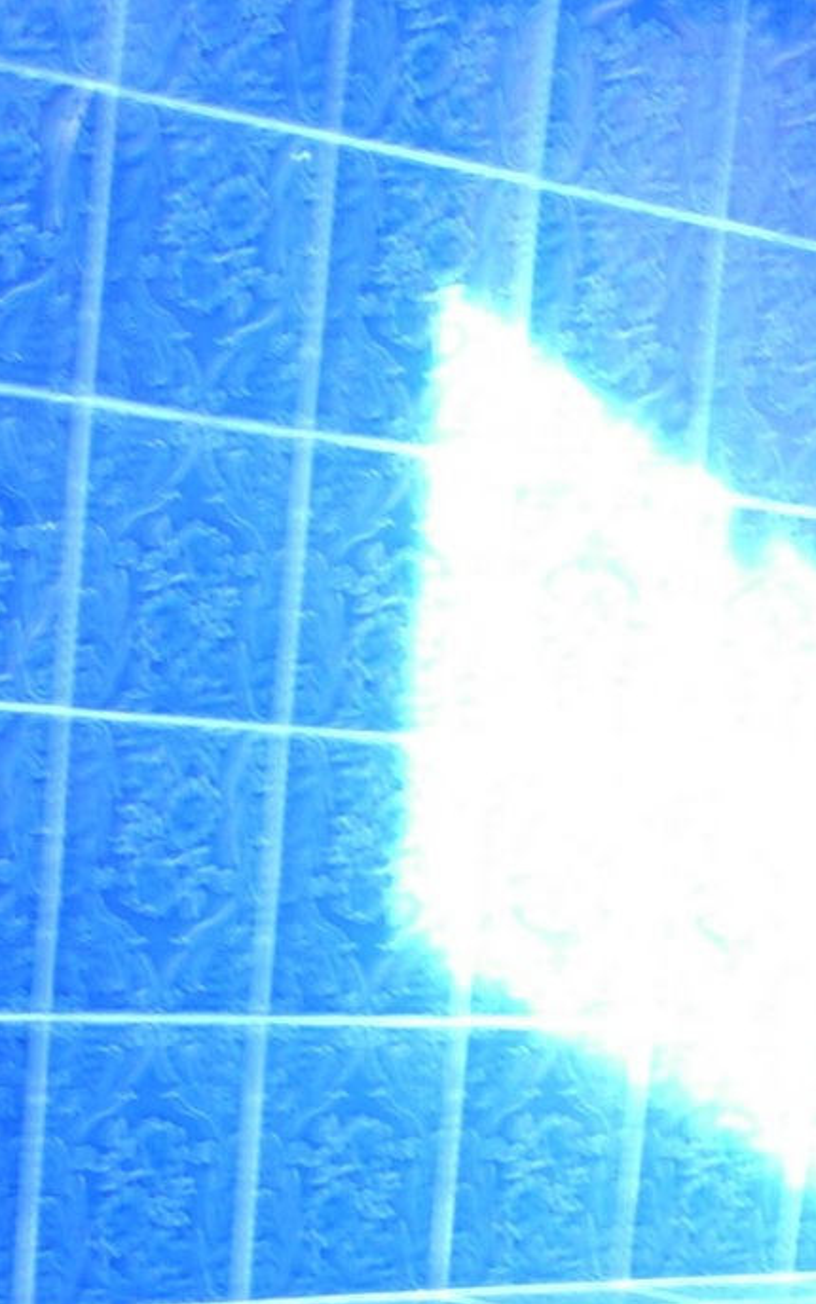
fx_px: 4443
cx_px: 1017
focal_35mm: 125
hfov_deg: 10.3
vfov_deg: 15.3
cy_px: 2007
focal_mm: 7.8
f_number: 2.8
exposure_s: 1/5.6
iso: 64
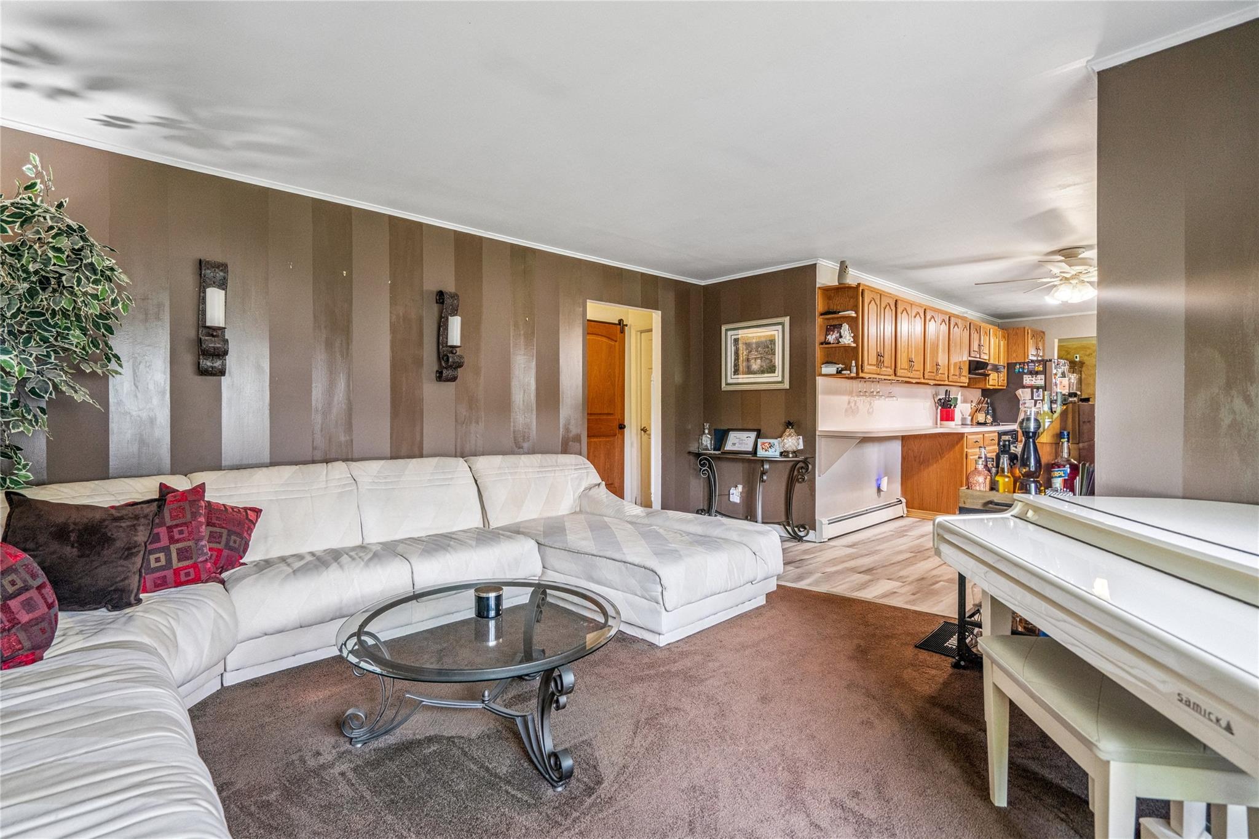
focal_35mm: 16
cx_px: 630
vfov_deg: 73.7
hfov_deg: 96.7
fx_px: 559
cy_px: 420
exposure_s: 1/80
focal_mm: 16
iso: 2000
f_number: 5.6
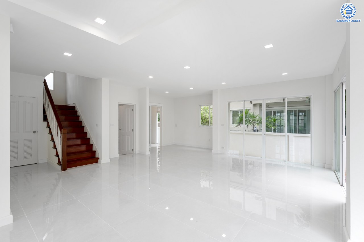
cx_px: 182
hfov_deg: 96.8
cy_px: 121
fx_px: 162
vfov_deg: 73.7
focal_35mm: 16
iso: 100
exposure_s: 1/60
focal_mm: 16
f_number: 5.6
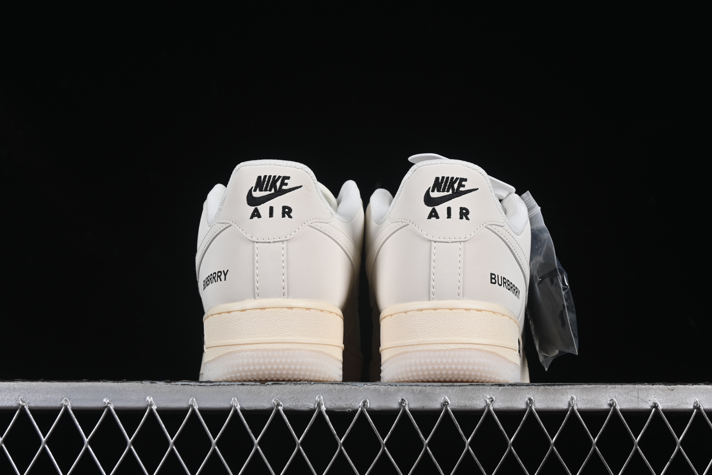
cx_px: 369
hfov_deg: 25.4
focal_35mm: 80
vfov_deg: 17.1
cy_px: 223
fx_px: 1582
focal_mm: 50
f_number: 8
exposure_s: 1/80
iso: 160
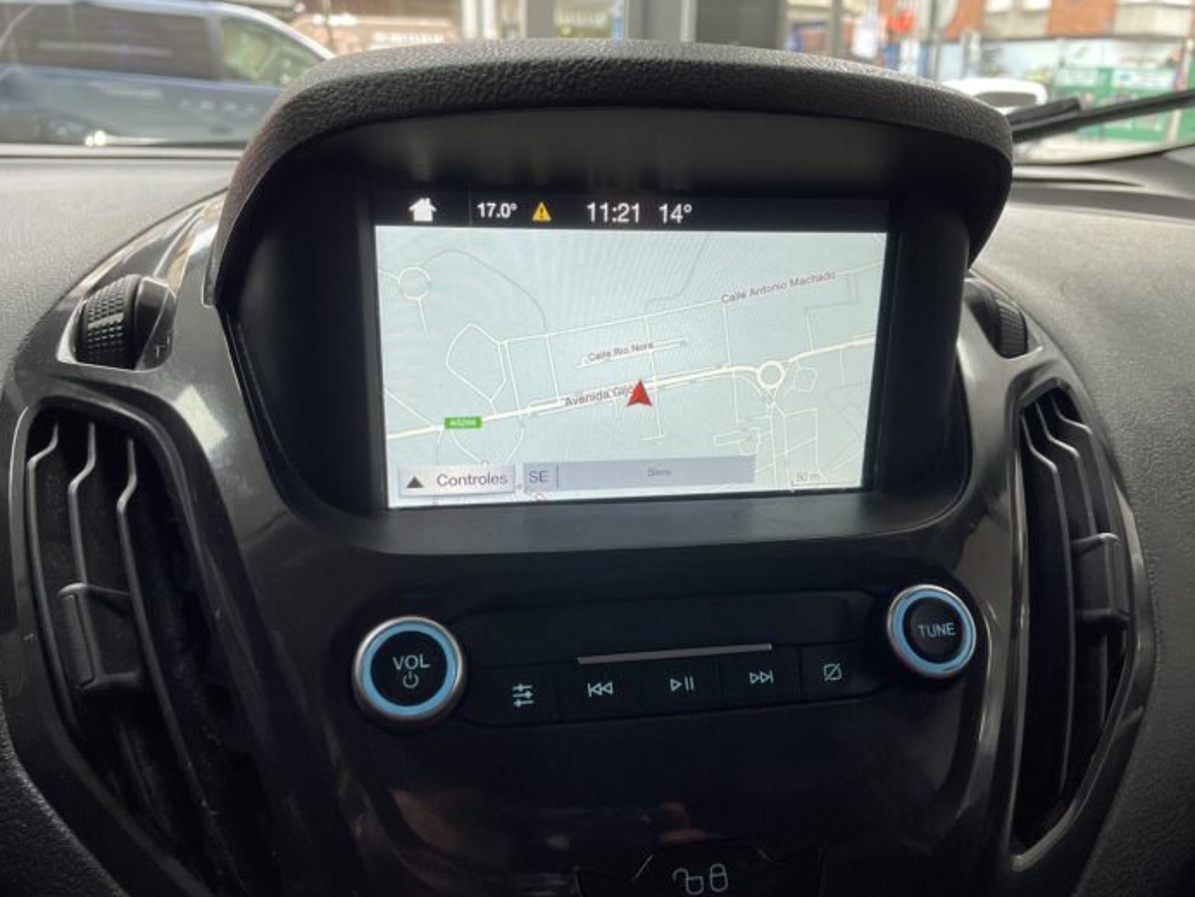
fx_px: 1036
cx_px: 638
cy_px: 483
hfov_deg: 59.9
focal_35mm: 30
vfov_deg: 46.8
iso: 100
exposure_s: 1/100
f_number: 1.6
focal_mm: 4.2
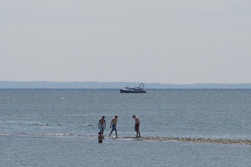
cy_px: 119
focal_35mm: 716
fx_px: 4989
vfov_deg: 1.9
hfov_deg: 2.9
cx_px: 109
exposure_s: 1/500
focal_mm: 72
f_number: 7.1
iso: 64
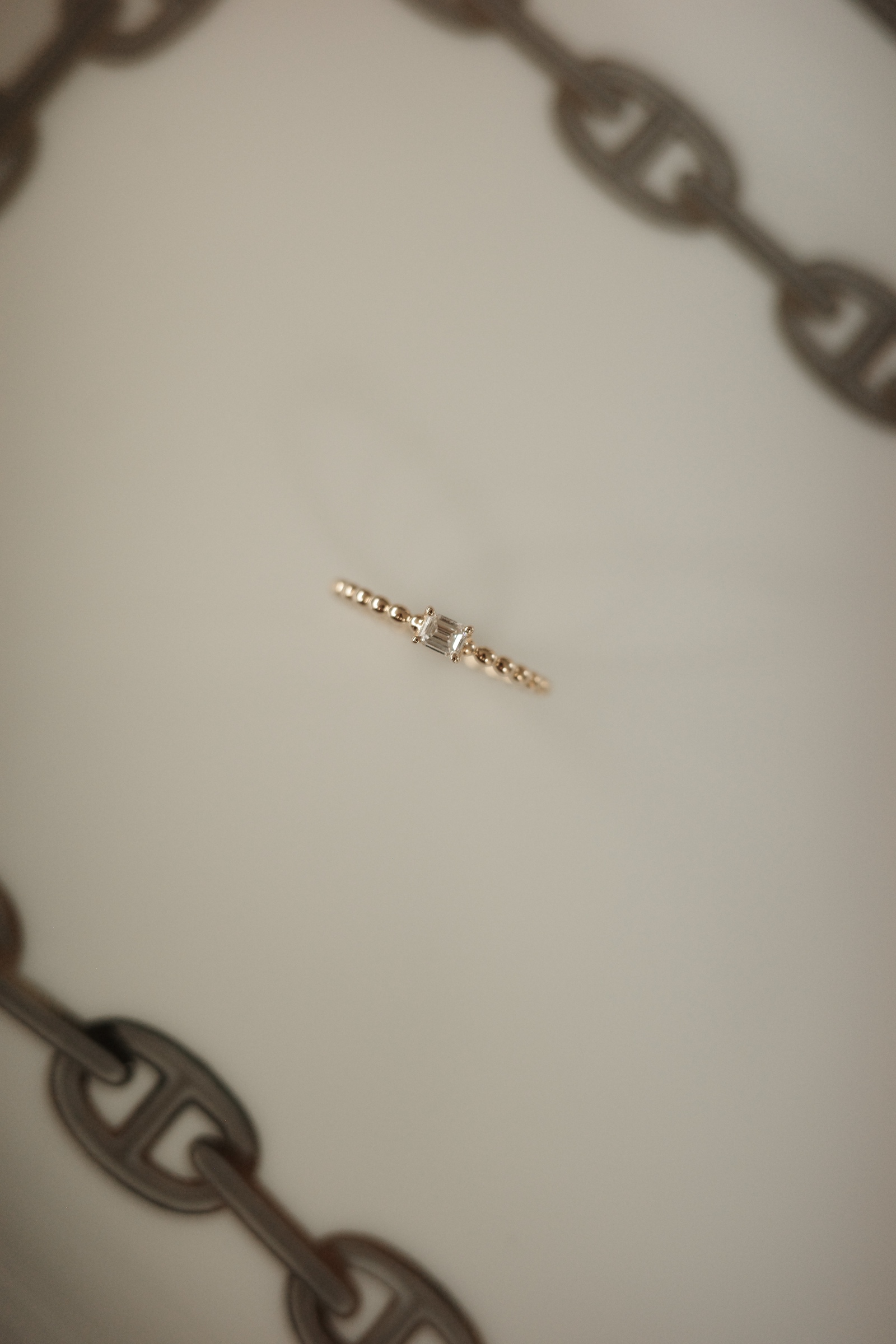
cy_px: 672
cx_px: 448
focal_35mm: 40
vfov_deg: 48.5
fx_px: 1493
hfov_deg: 33.4
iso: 640
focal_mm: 26
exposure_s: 1/30
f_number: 2.8
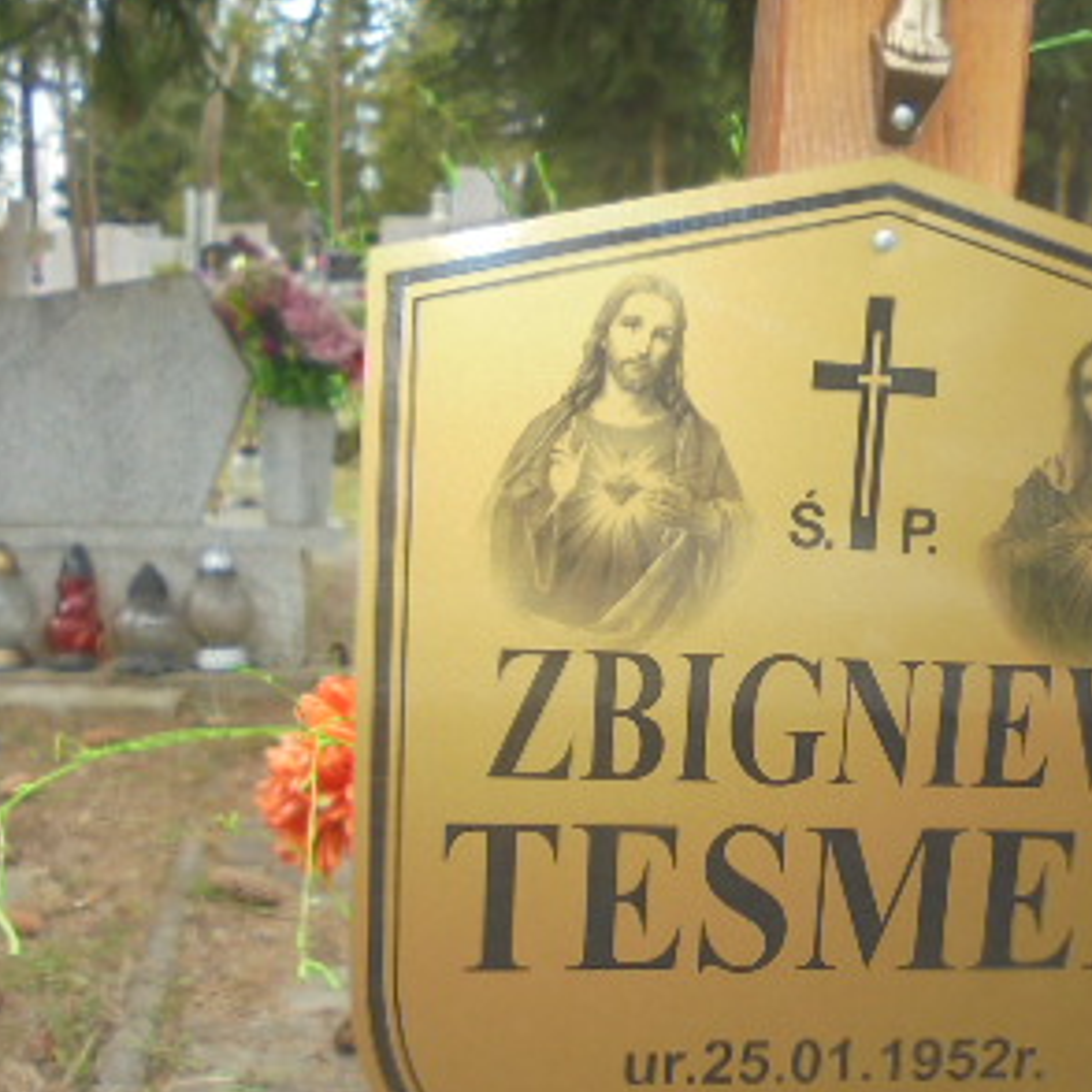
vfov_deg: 33.9
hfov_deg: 33.7
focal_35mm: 50
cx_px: 743
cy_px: 657
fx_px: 1785
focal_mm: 4.6
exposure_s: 1/160
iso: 100
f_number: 3.5
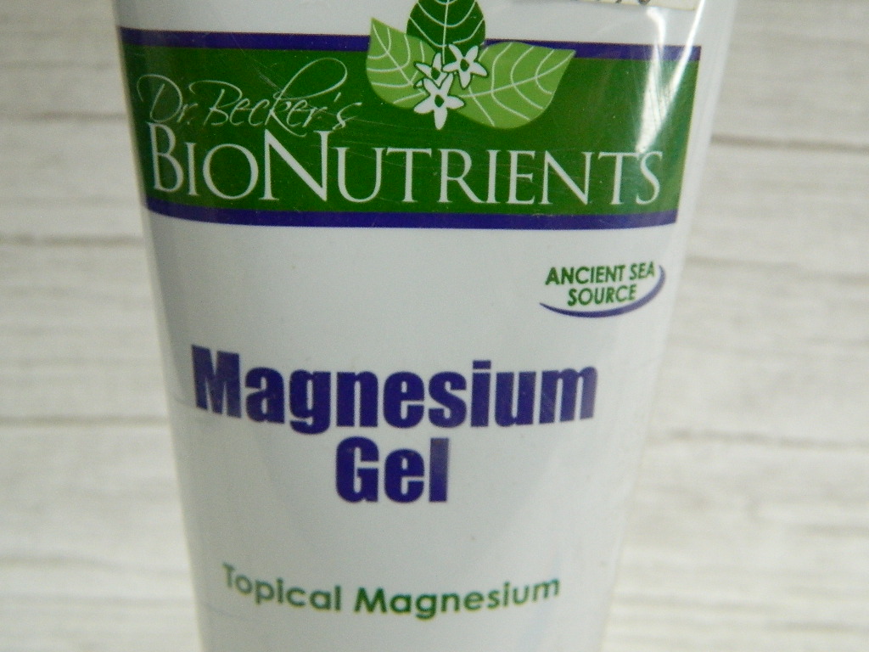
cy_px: 326
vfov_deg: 30.9
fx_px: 1180
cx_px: 434
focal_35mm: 47
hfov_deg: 40.4
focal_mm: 8.4
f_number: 3.6
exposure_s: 1/160
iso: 400
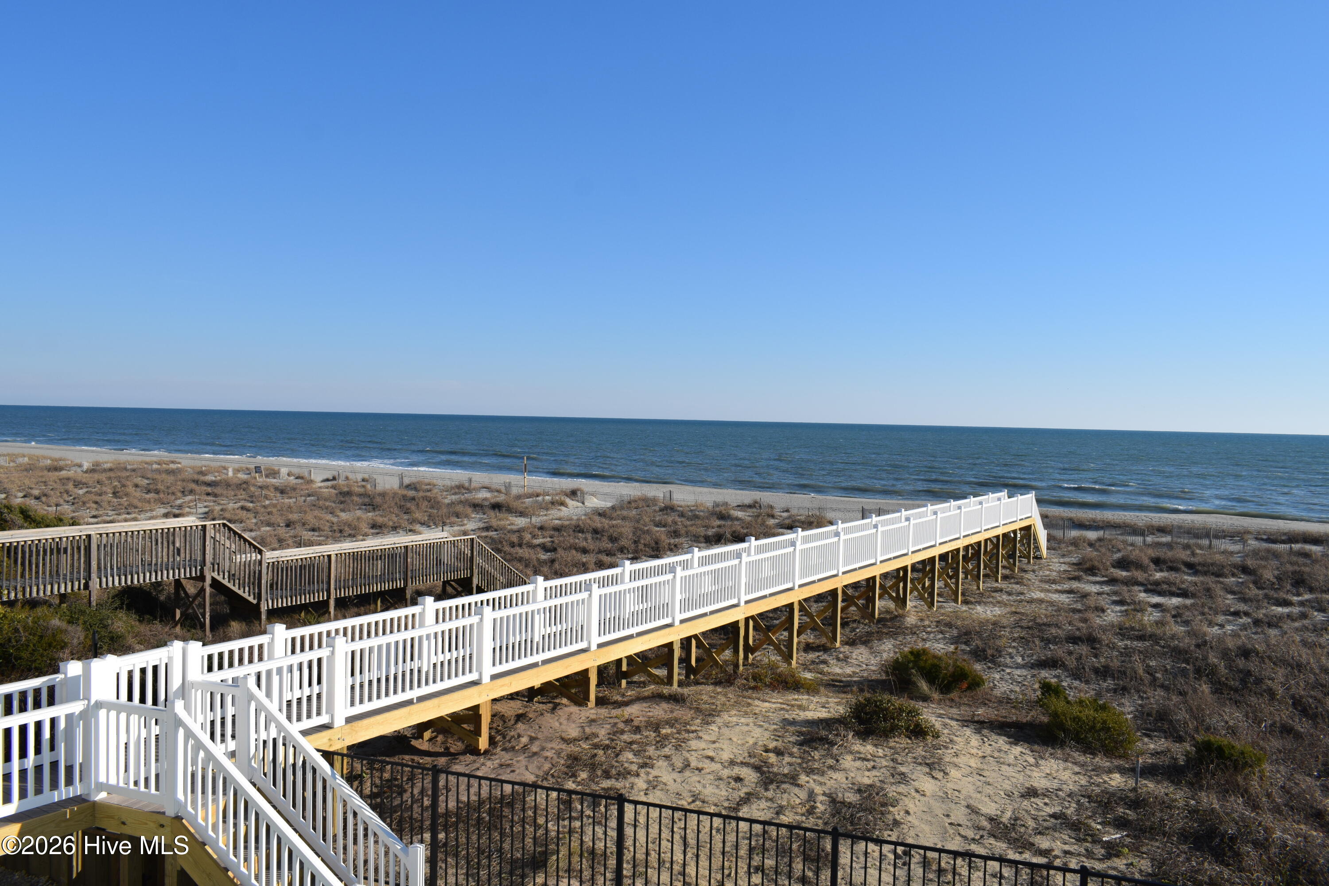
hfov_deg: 67.4
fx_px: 997
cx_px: 664
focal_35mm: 27
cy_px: 443
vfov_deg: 47.9
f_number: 11
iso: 200
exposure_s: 1/500
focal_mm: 18
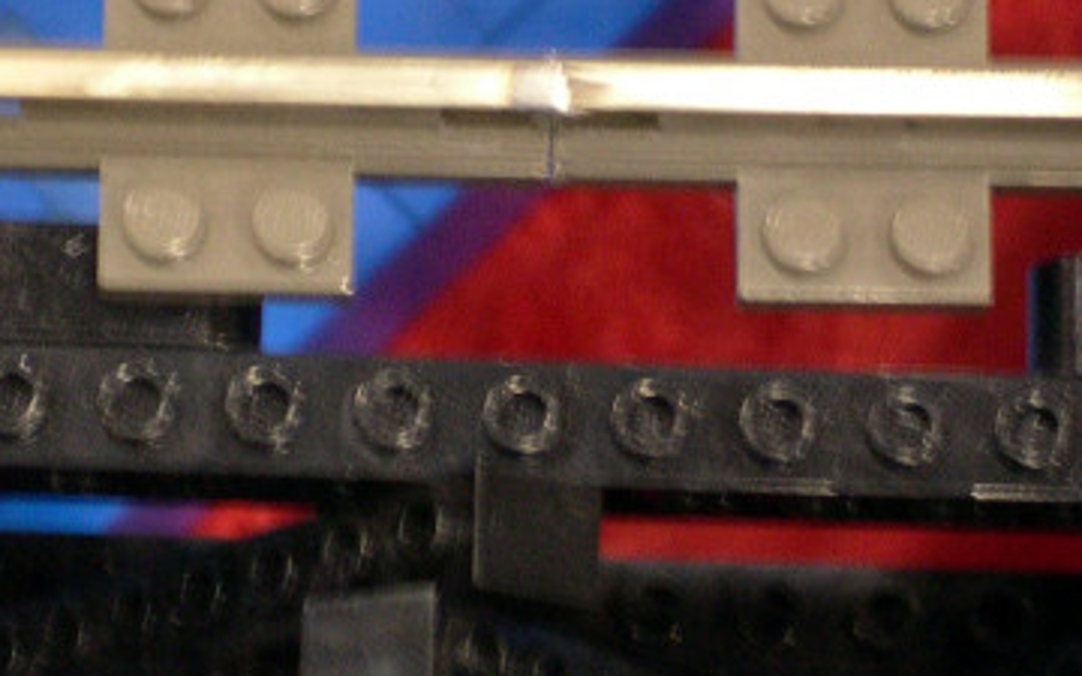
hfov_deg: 8.7
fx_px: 7077
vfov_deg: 5.5
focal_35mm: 240
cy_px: -87
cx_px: 349
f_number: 4.8
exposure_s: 1/7.1
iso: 400
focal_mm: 21.6
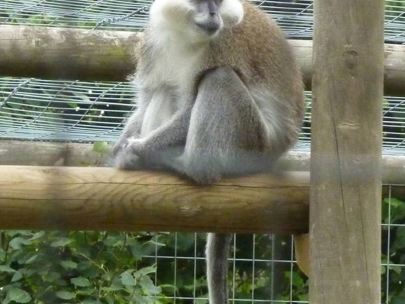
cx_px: 196
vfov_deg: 2.8
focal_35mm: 532
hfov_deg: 3.7
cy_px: 105
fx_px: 6225
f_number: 4.6
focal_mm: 37
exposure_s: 1/320
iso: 800
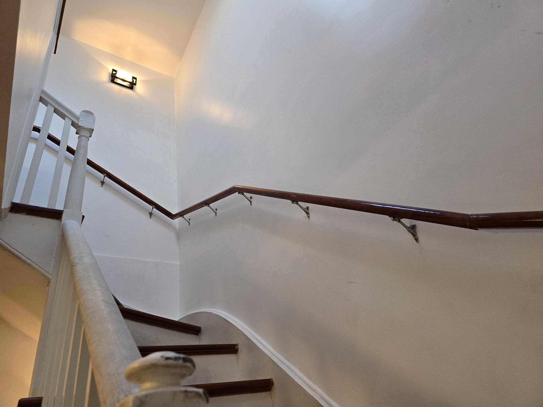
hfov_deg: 73.9
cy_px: 204
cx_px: 272
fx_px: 361
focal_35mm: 23
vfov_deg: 58.9
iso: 320
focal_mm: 6.3
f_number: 1.7
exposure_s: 1/120
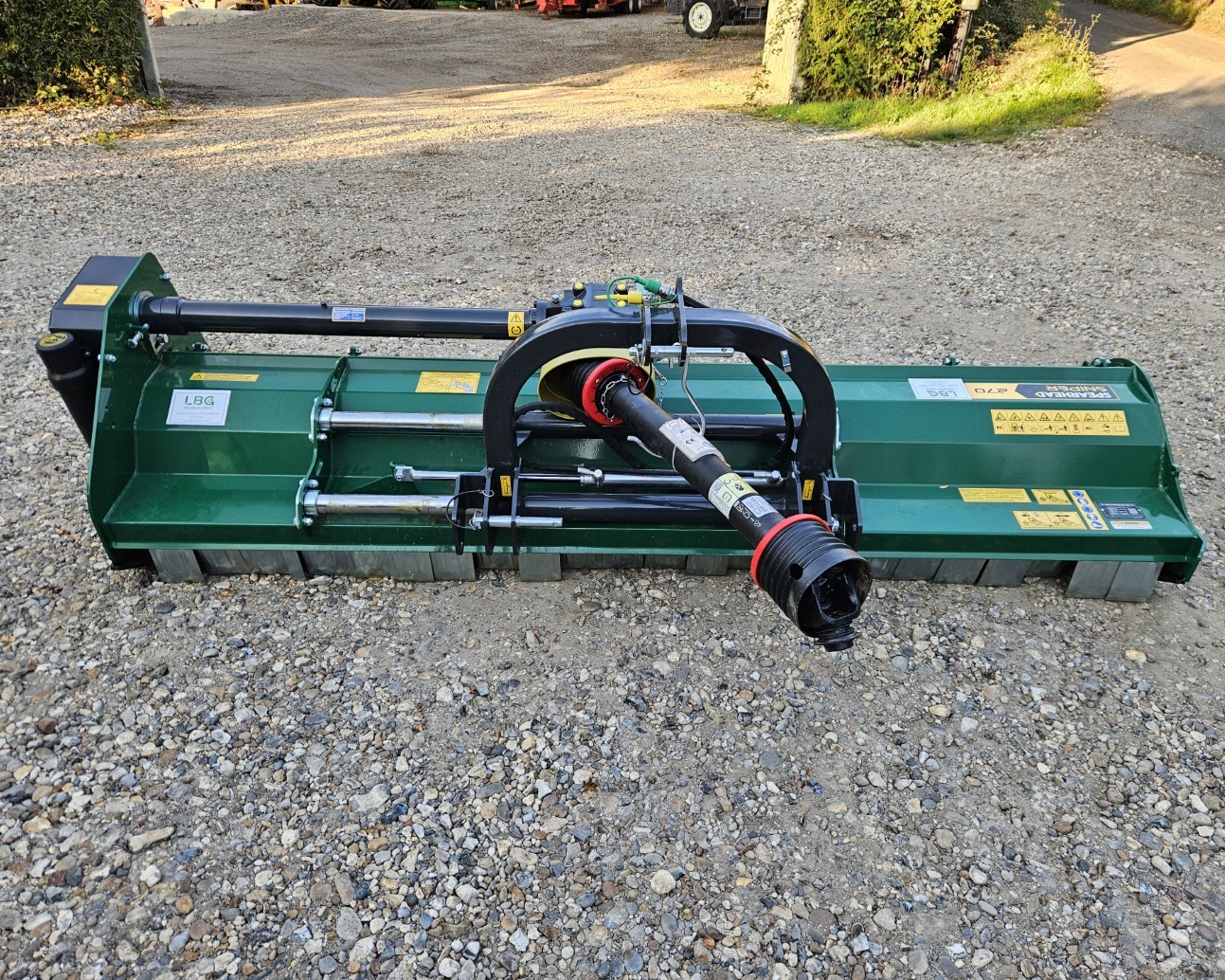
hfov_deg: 68.1
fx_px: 906
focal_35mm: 25
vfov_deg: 56.8
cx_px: 628
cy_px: 511
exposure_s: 1/190
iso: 50
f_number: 1.8
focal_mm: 5.4
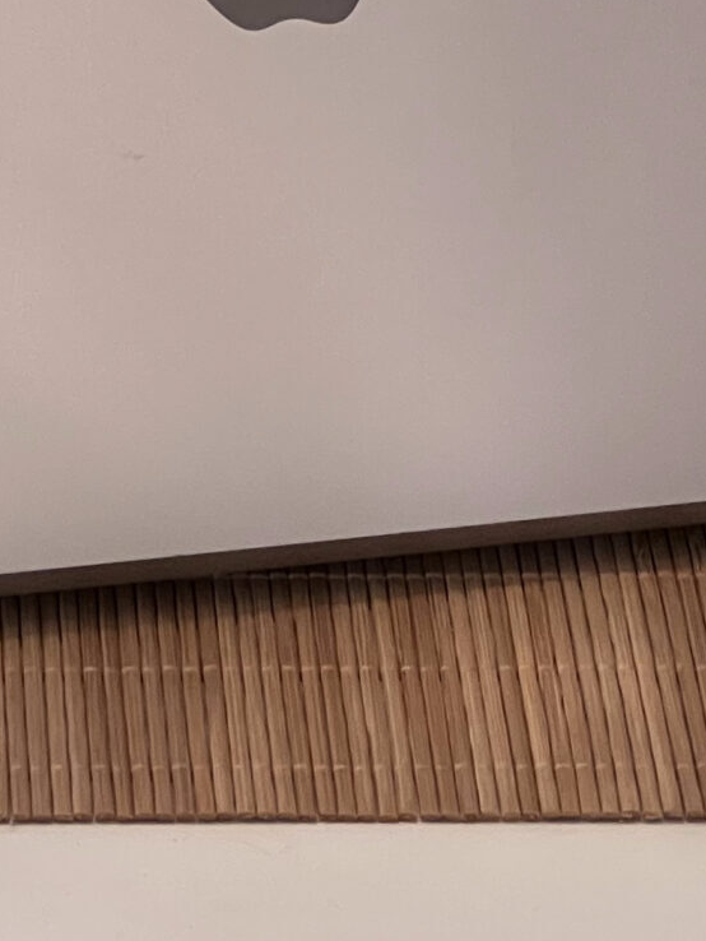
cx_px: 205
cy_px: -190
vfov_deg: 7.4
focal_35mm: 267
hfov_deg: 5.6
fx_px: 7256
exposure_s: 1/71
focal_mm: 9
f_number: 2.8
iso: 200
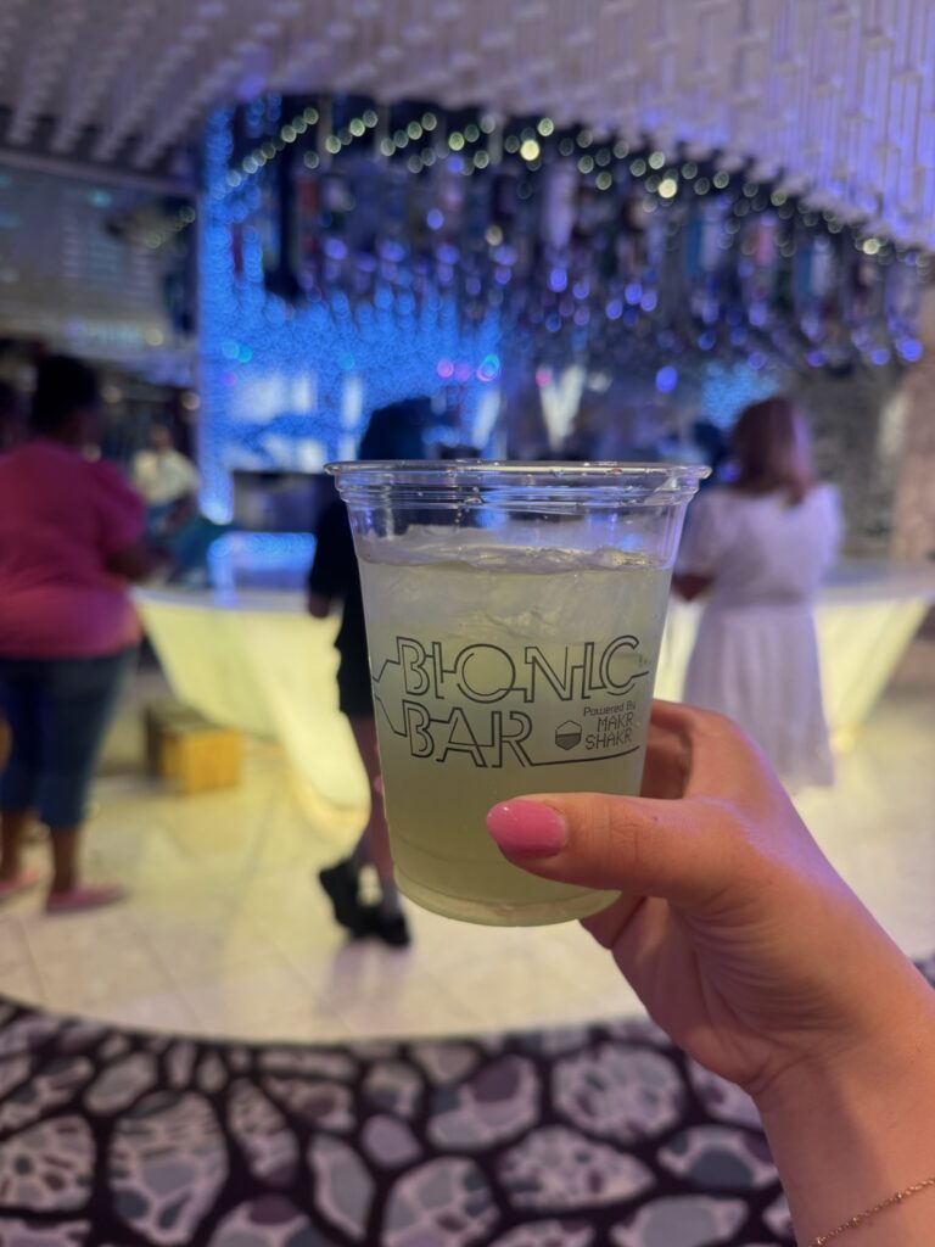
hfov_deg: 56.8
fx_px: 864
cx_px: 468
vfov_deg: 71.6
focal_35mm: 24
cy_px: 624
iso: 100
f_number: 1.78
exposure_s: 1/111
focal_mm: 6.76
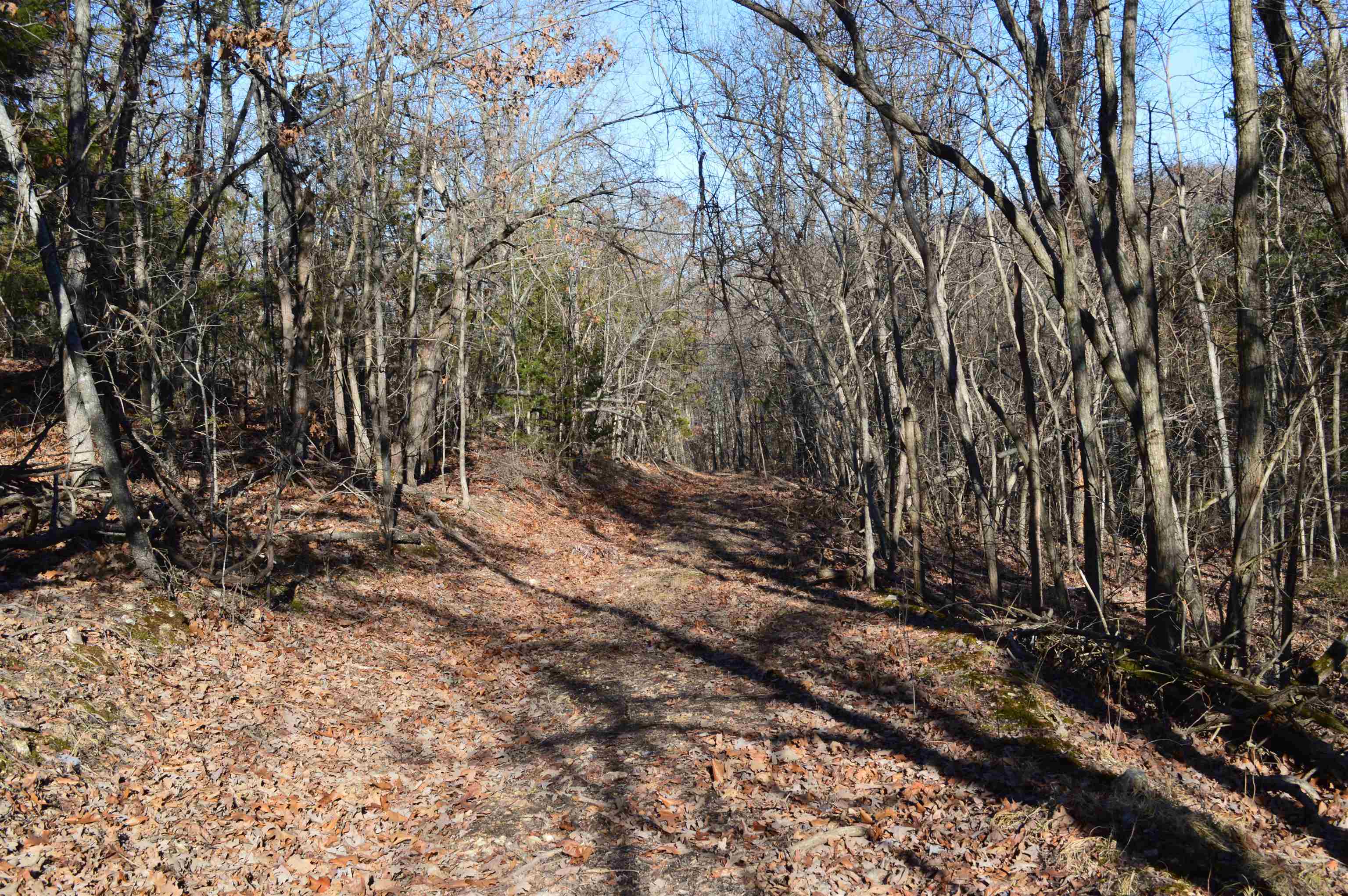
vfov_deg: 34.1
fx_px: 1459
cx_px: 674
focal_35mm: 39
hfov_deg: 49.6
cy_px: 448
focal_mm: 26
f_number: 10
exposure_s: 1/320
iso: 400
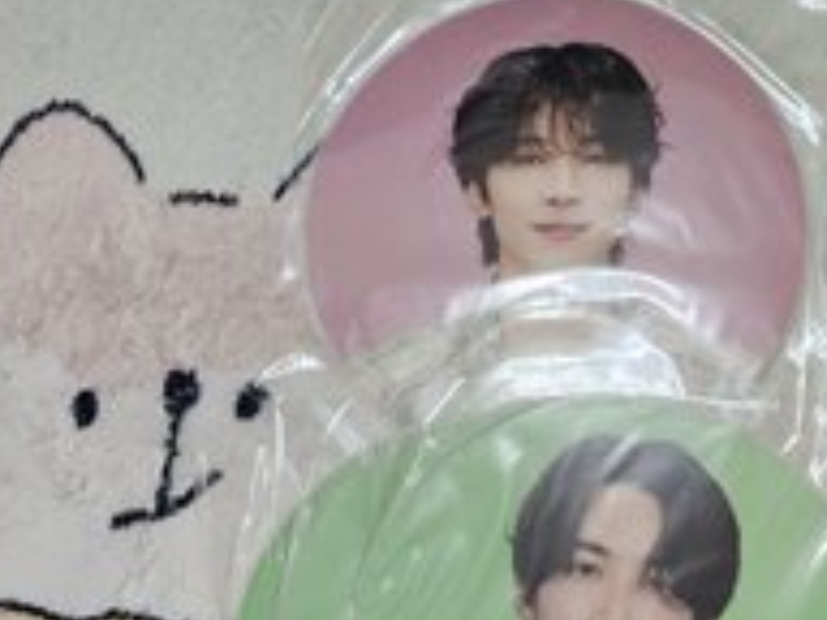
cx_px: 810
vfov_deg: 28.8
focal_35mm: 48
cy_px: 586
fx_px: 1147
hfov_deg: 36.1
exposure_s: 1/120
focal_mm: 6.3
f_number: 1.7
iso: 1000
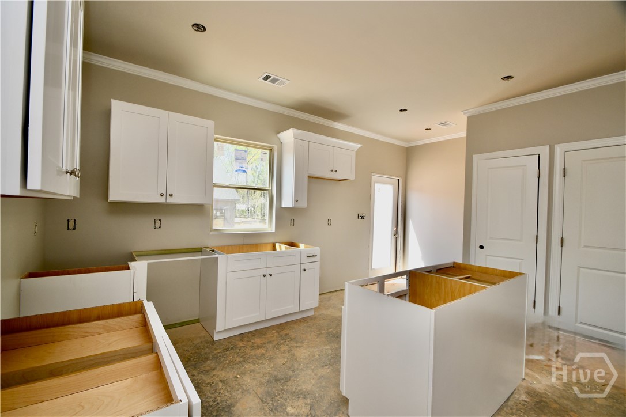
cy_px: 208
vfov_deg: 77.3
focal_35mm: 15
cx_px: 313
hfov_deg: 100.4
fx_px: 261
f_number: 5.6
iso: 200
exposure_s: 1/125
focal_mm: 10
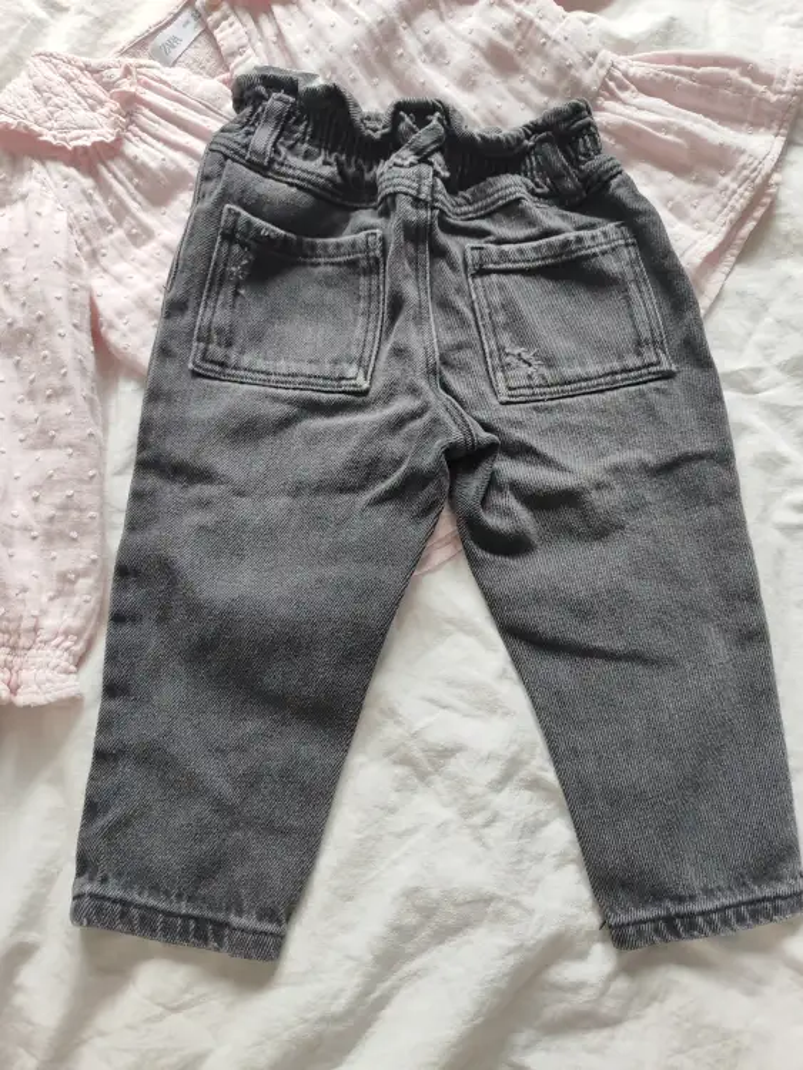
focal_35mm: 23
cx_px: 402
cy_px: 535
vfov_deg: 73.9
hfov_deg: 58.9
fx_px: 711
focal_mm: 5.59
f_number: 1.88
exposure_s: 1/54
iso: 293
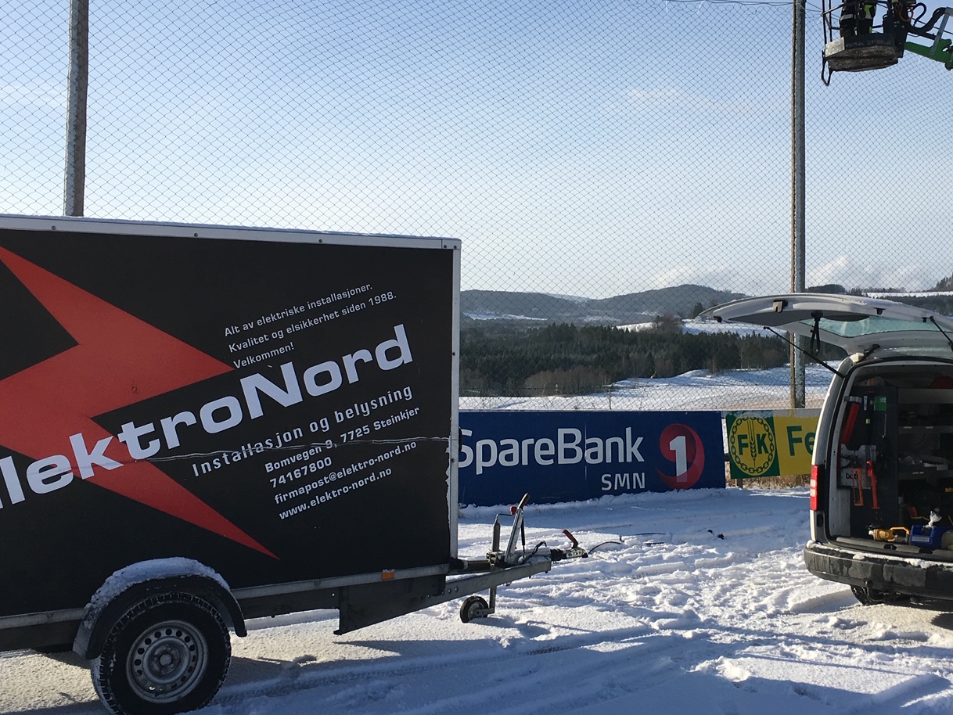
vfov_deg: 30.3
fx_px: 1322
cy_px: 343
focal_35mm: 48
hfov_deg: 39.4
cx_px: 599
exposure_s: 1/2079
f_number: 2.2
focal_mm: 4.15
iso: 25
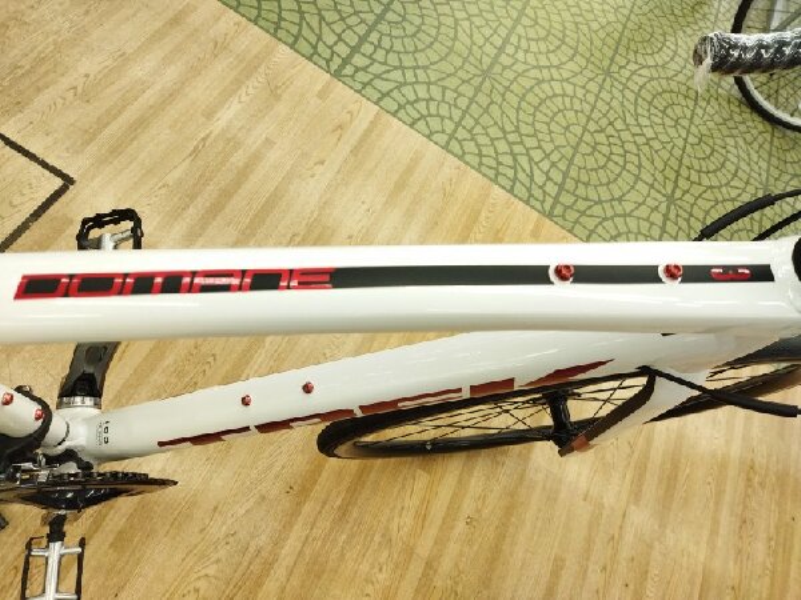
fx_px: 625
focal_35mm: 27
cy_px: 300
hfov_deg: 65.3
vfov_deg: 51.4
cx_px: 400
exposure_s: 1/120
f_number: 1.79
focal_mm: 4.71
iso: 169
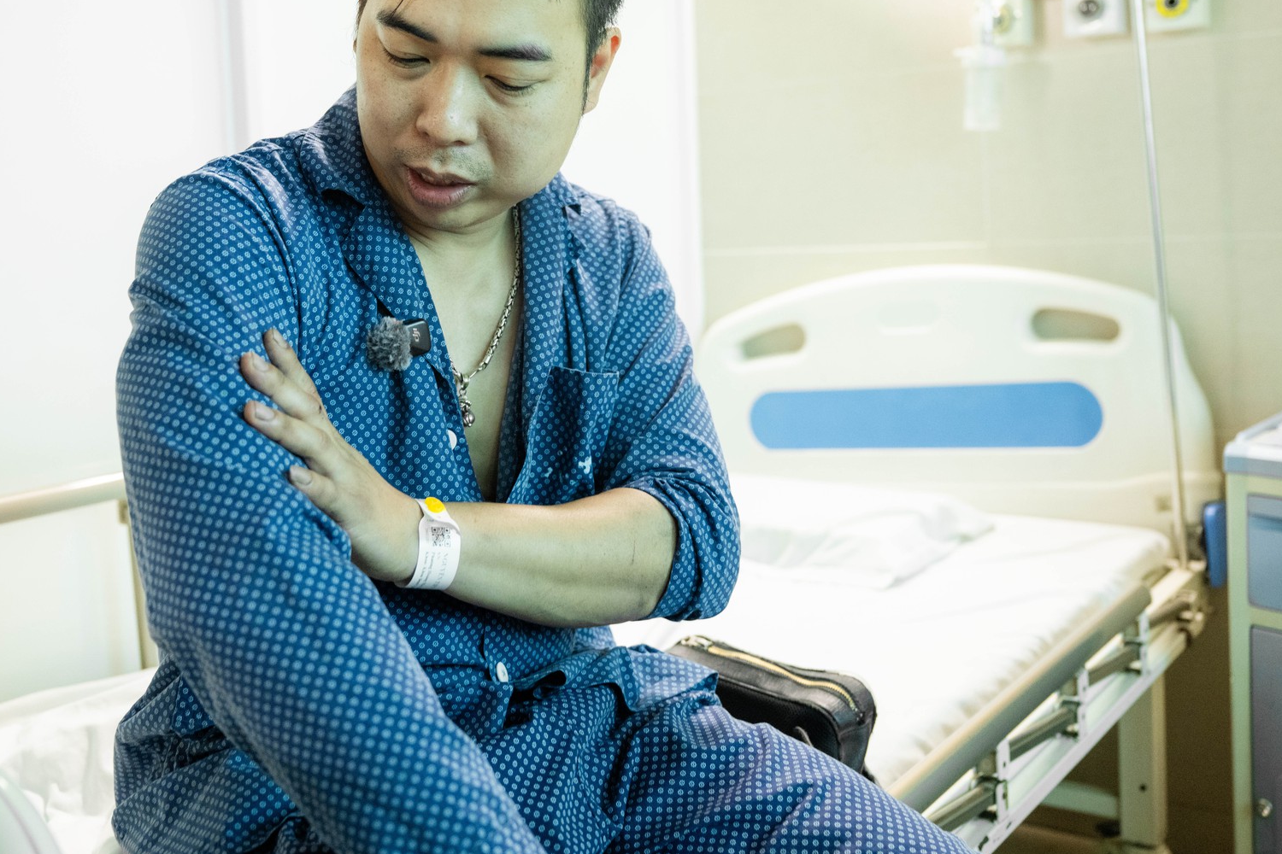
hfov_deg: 47.7
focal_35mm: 41
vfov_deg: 32.7
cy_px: 328
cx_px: 572
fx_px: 1448
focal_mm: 30.5
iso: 3200
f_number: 3.2
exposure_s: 1/200
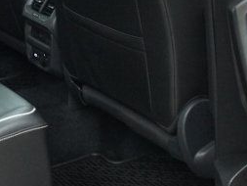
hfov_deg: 18.7
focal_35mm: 105
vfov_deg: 13.9
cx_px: 93
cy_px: 9
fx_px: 750
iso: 1600
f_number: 3.5
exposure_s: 1/20
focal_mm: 18
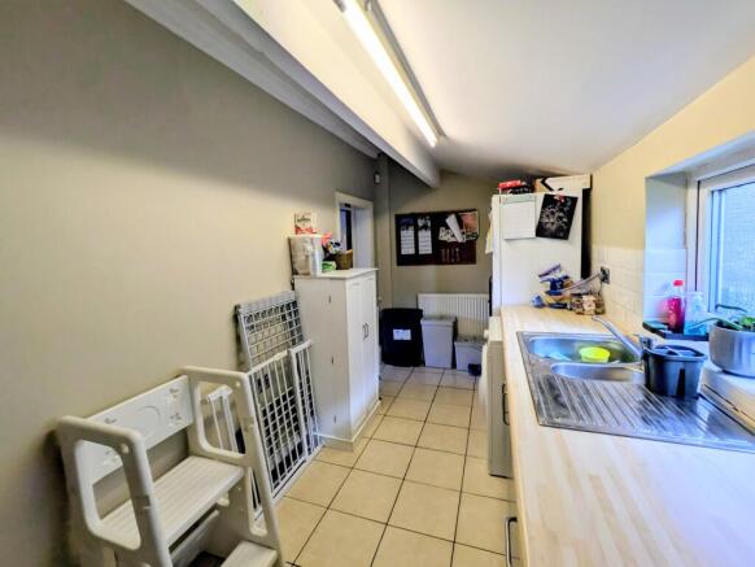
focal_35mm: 14
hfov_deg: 102.0
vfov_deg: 85.7
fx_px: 305
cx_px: 378
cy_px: 284
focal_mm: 1.83
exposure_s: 1/114
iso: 47
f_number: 2.2
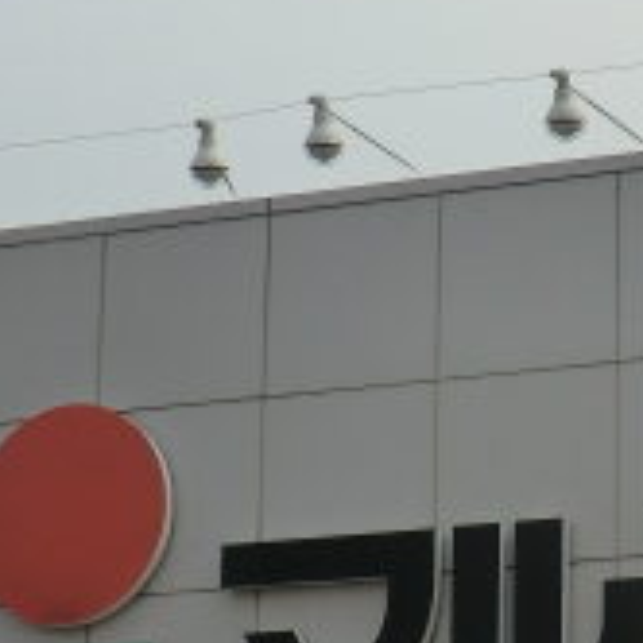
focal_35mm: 160
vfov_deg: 10.9
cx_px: 612
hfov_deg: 10.8
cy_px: 407
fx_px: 3362
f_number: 9.3
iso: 80
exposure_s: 1/400
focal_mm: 8.4
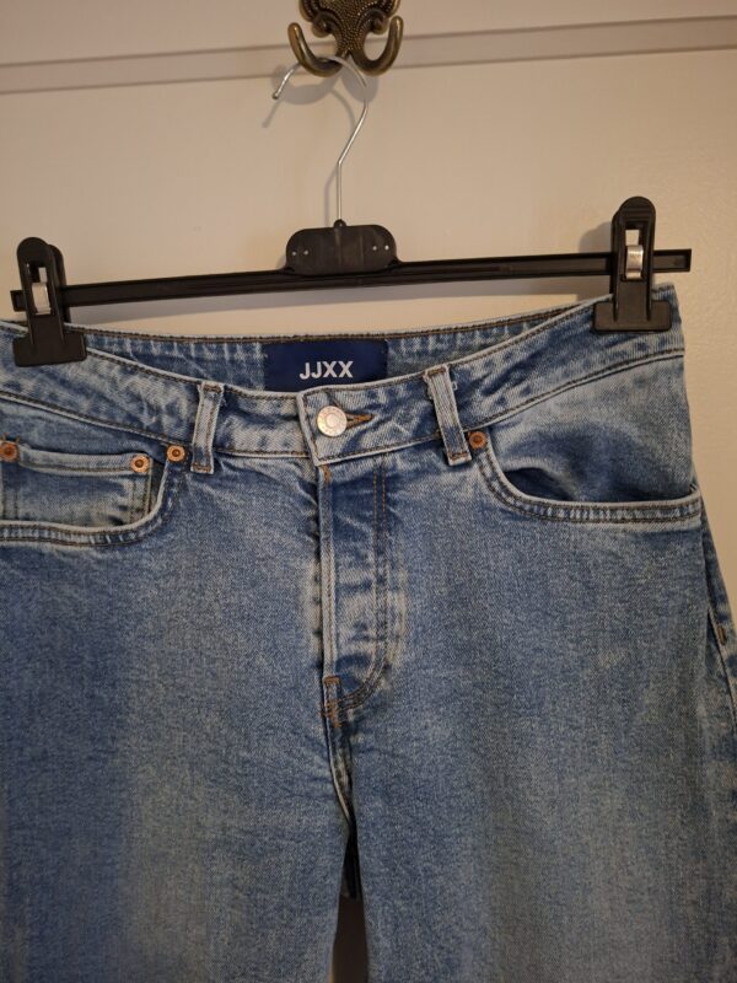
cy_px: 492
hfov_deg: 58.9
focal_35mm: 23
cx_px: 368
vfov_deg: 73.9
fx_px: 653
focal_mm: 5.54
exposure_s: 1/20
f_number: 1.8
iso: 800
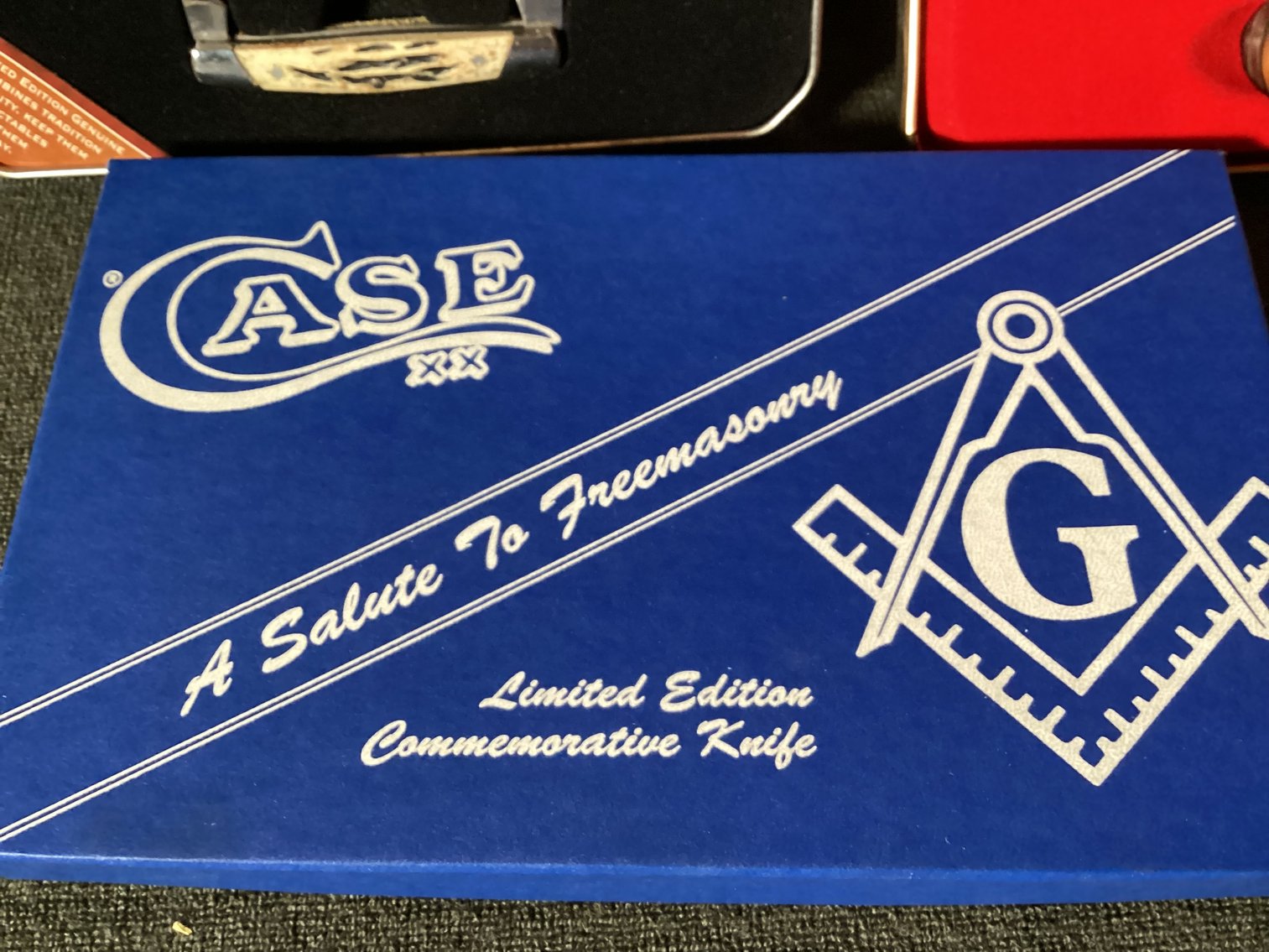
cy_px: 476
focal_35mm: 31
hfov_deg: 58.3
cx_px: 634
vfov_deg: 45.4
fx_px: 1137
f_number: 2.4
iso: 320
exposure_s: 1/40
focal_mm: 3.3
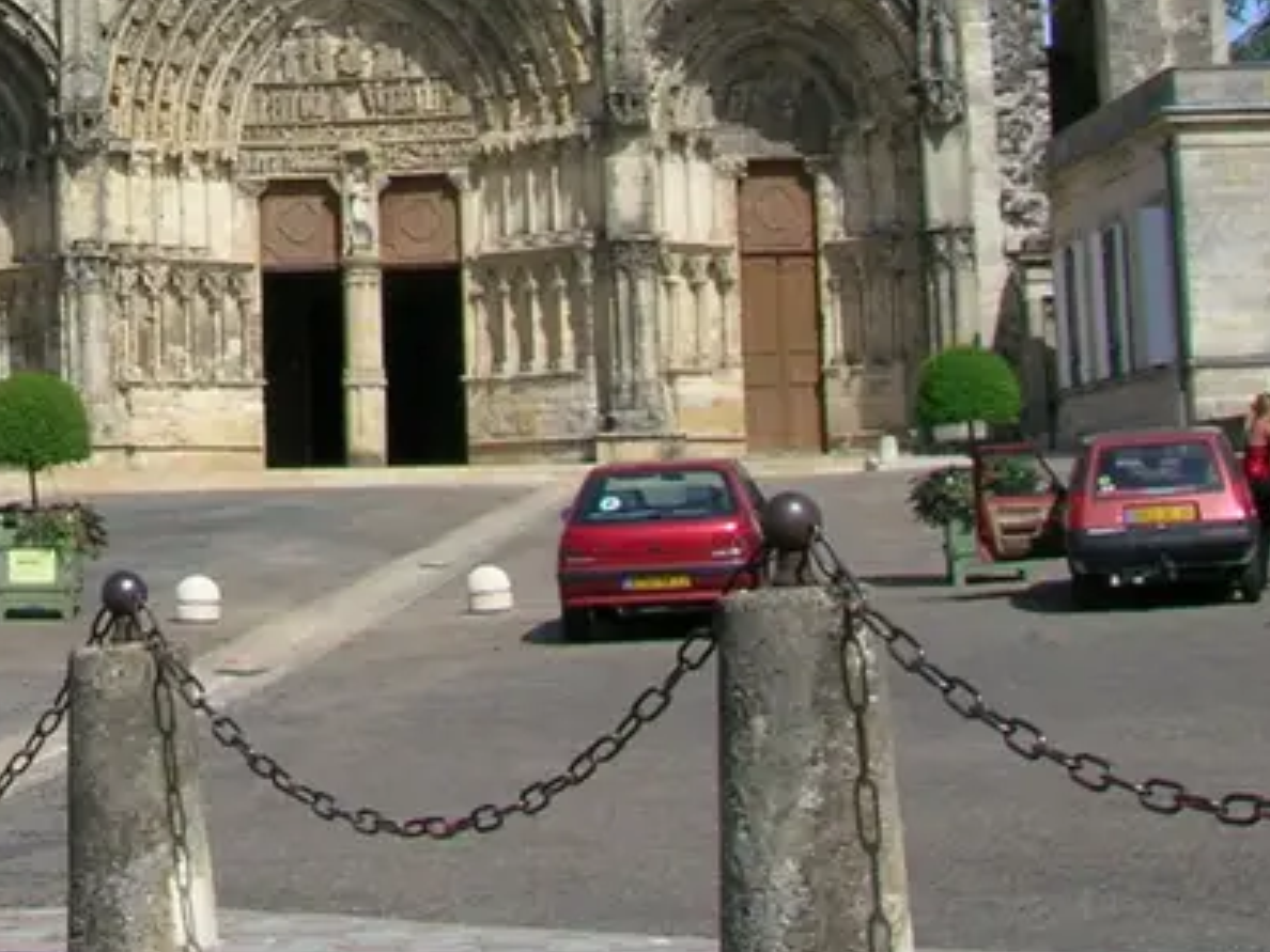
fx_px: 3779
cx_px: -314
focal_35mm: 103
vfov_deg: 13.8
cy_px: -330
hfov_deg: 18.0
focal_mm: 5.7
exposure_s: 1/478
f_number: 4.9
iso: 50
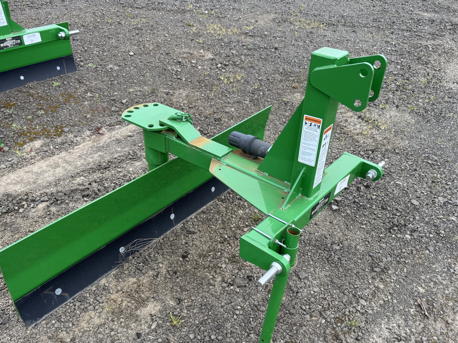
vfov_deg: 46.4
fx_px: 397
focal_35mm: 30
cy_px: 211
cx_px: 219
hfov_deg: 59.9
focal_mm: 6.76
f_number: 1.78
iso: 80
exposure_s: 1/633
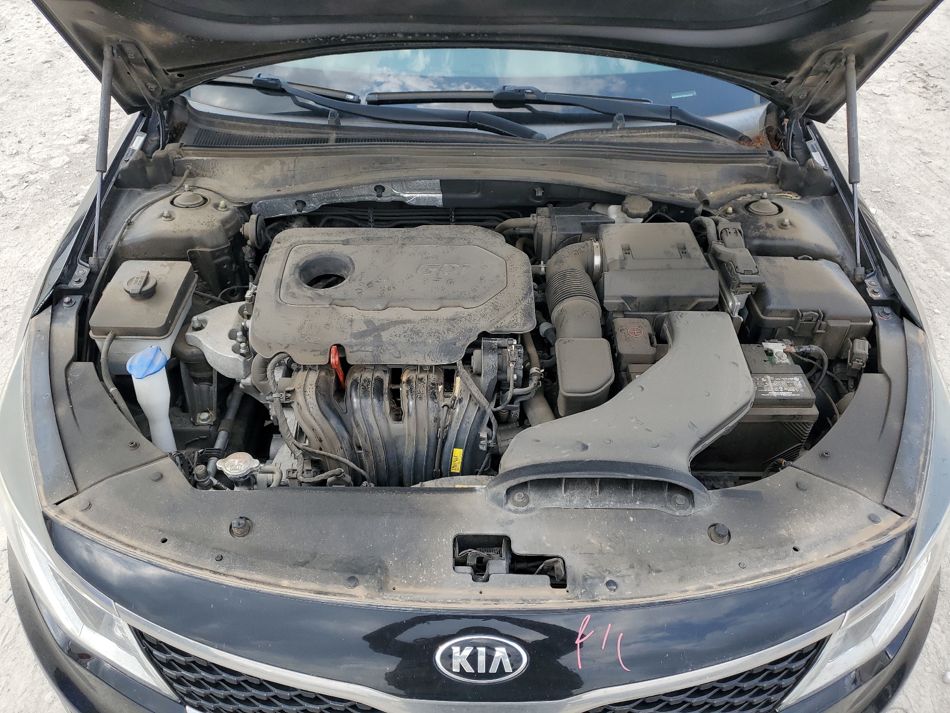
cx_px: 475
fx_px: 714
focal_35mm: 26
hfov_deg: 67.3
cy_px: 356
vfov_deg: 53.1
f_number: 1.5
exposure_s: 1/833
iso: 50
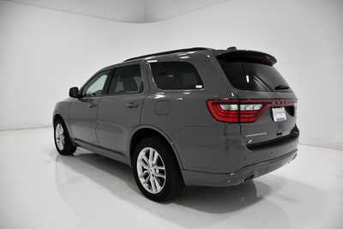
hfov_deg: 67.4
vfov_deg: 48.0
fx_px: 257
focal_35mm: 27
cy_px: 114
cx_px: 172
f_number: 3.5
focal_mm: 18
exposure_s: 1/200
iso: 800
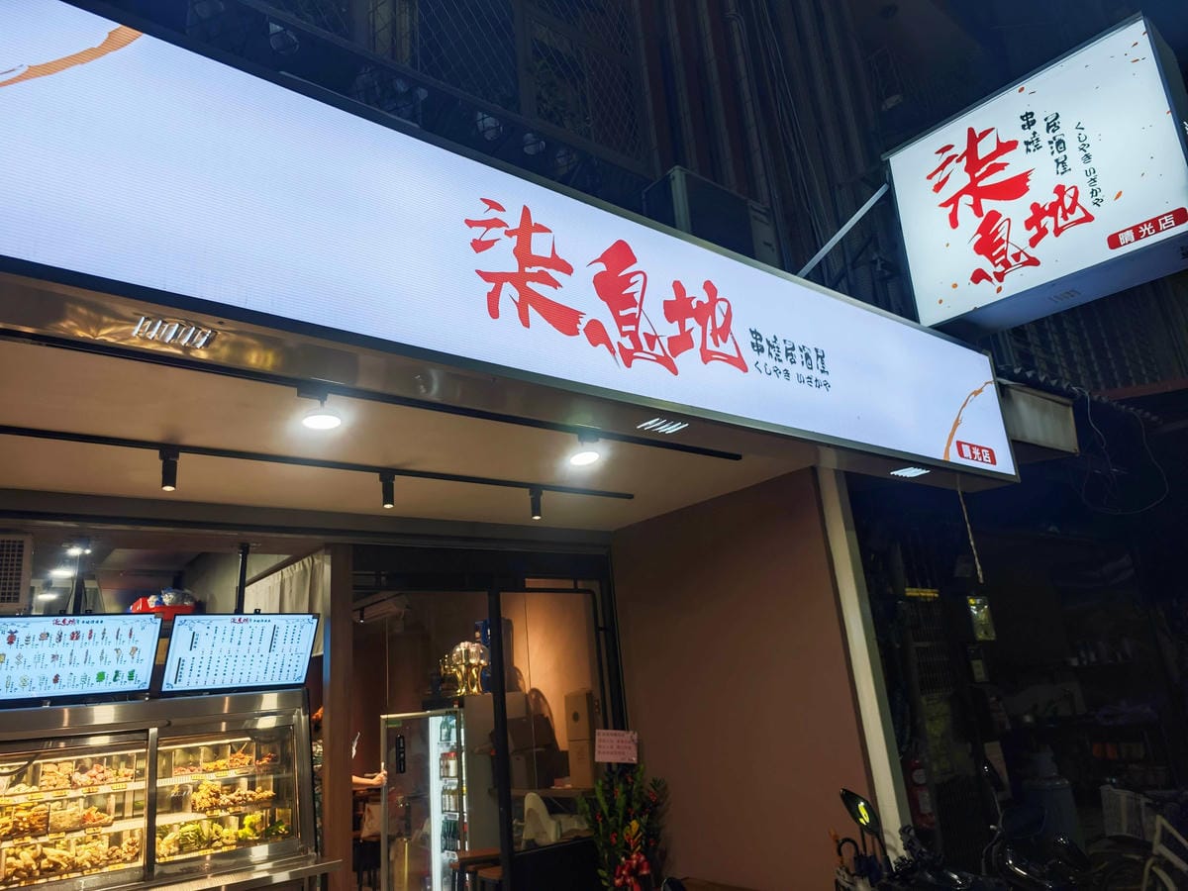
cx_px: 594
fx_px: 789
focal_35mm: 23
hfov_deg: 73.9
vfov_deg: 58.9
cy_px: 446
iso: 320
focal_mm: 8.72
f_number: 2
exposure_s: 1/60.1
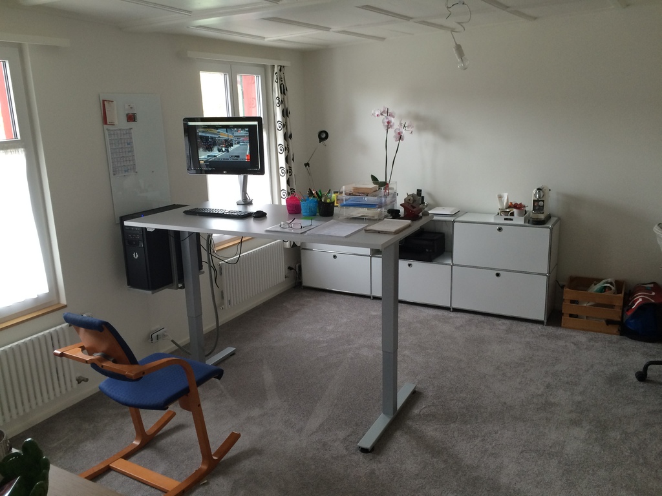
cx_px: 331
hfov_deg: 61.7
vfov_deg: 48.2
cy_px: 248
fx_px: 555
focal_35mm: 29
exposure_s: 1/33
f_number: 2.2
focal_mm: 4.15
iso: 100
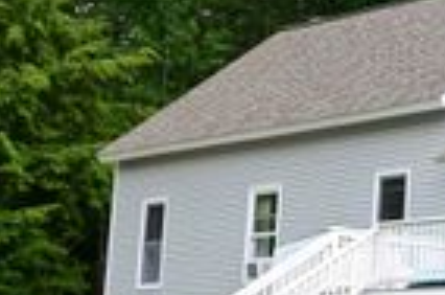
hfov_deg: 15.7
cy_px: 155
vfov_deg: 12.1
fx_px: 1394
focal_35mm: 113
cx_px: 777
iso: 200
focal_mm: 32
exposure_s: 1/160
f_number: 5.6
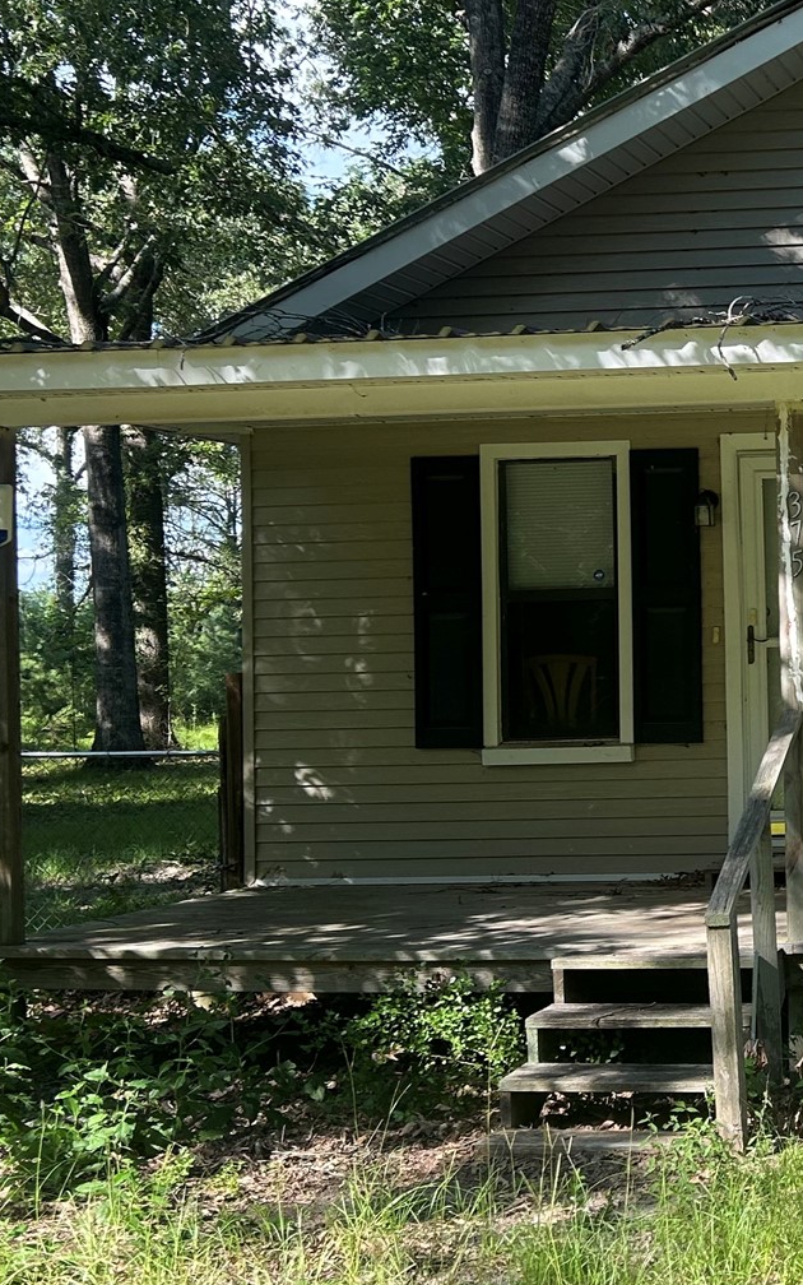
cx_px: 1021
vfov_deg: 36.3
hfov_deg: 21.2
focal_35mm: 56
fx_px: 1961
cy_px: 608
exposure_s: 1/687
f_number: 1.5
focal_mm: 5.7
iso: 50
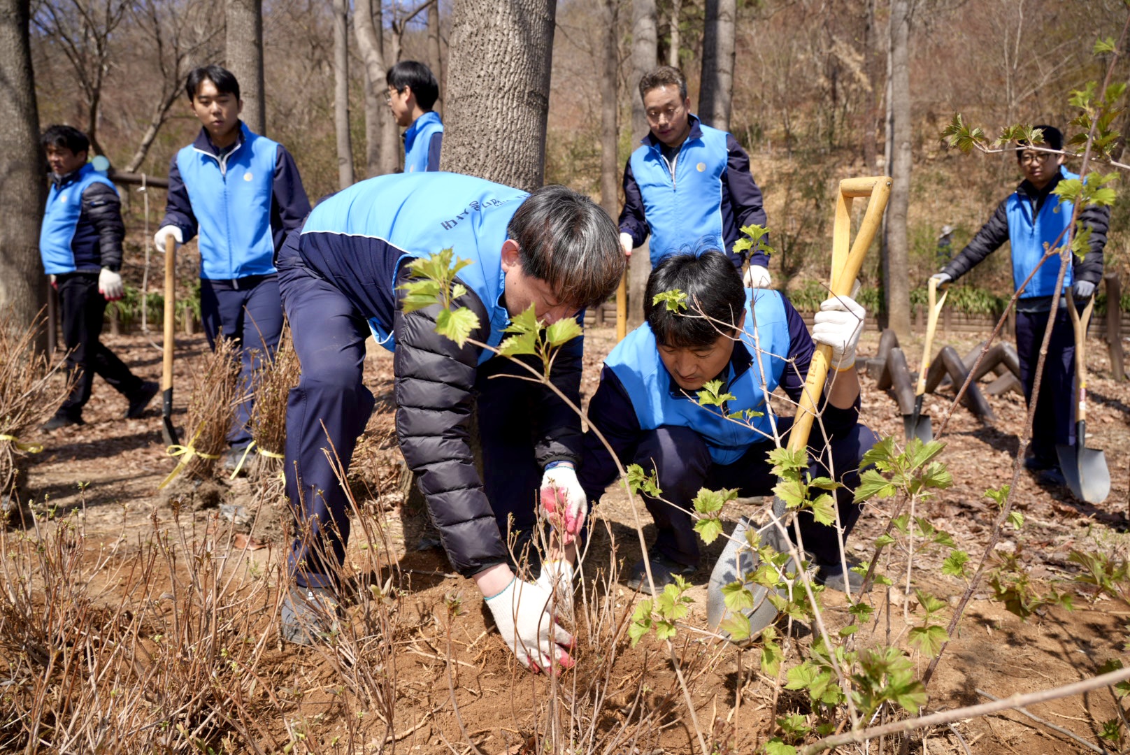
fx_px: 754
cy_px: 378
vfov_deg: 53.2
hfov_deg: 73.7
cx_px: 565
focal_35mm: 24
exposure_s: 1/500
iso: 100
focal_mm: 24
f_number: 5
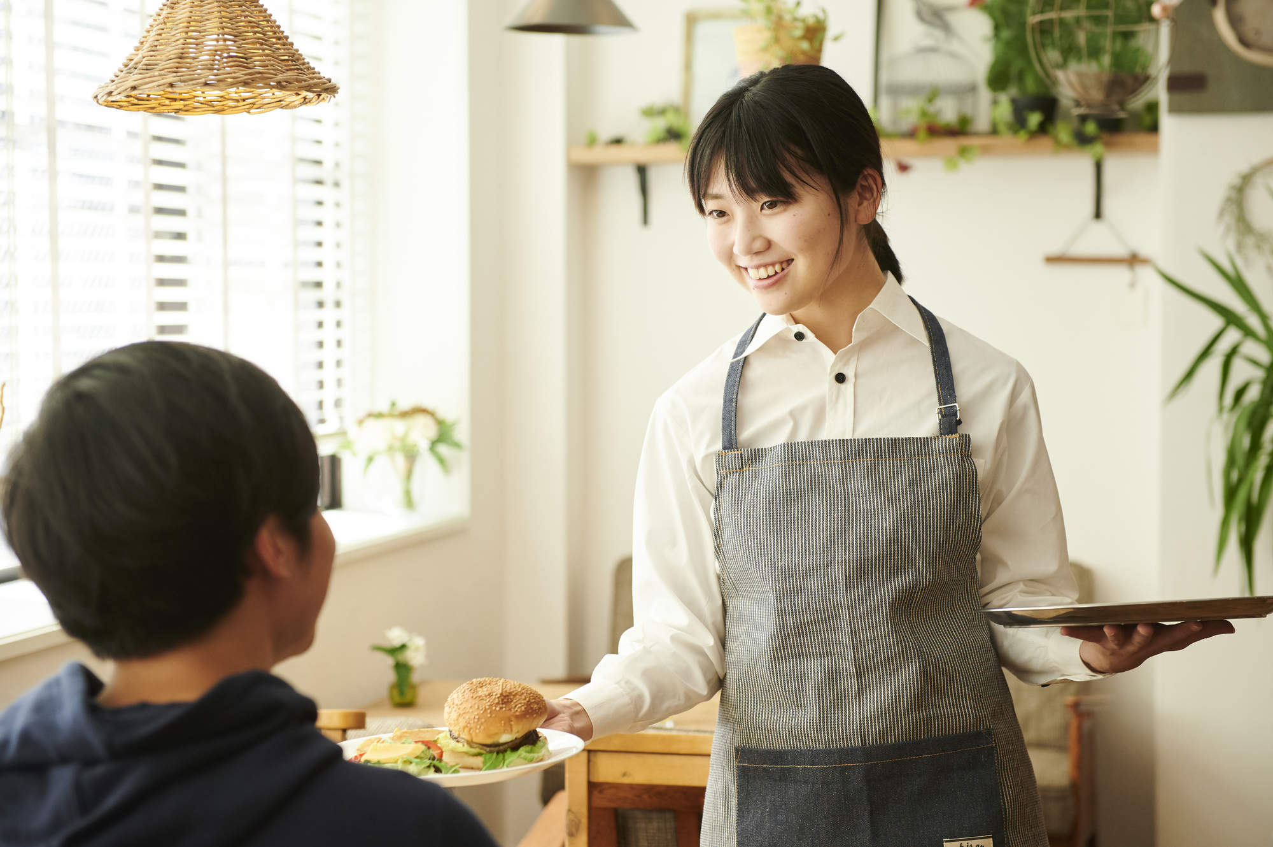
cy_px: 424
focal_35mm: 70
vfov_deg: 19.4
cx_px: 636
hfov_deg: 28.9
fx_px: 2473
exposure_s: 1/400
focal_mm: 70
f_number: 3.5
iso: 800
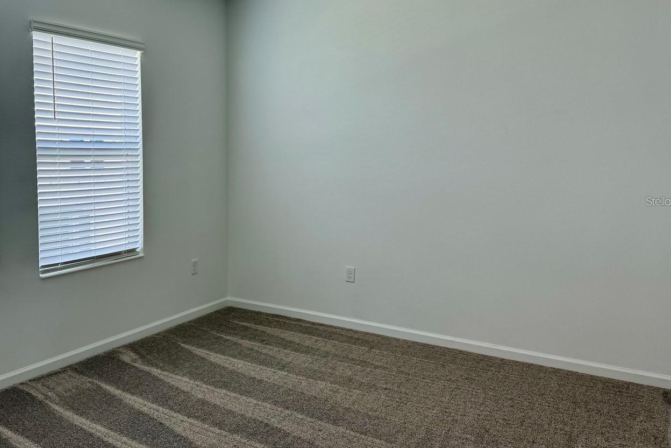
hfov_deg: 58.2
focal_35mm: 32
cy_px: 201
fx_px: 596
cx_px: 267
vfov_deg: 41.1
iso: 80
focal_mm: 6.76
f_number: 1.78
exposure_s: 1/170
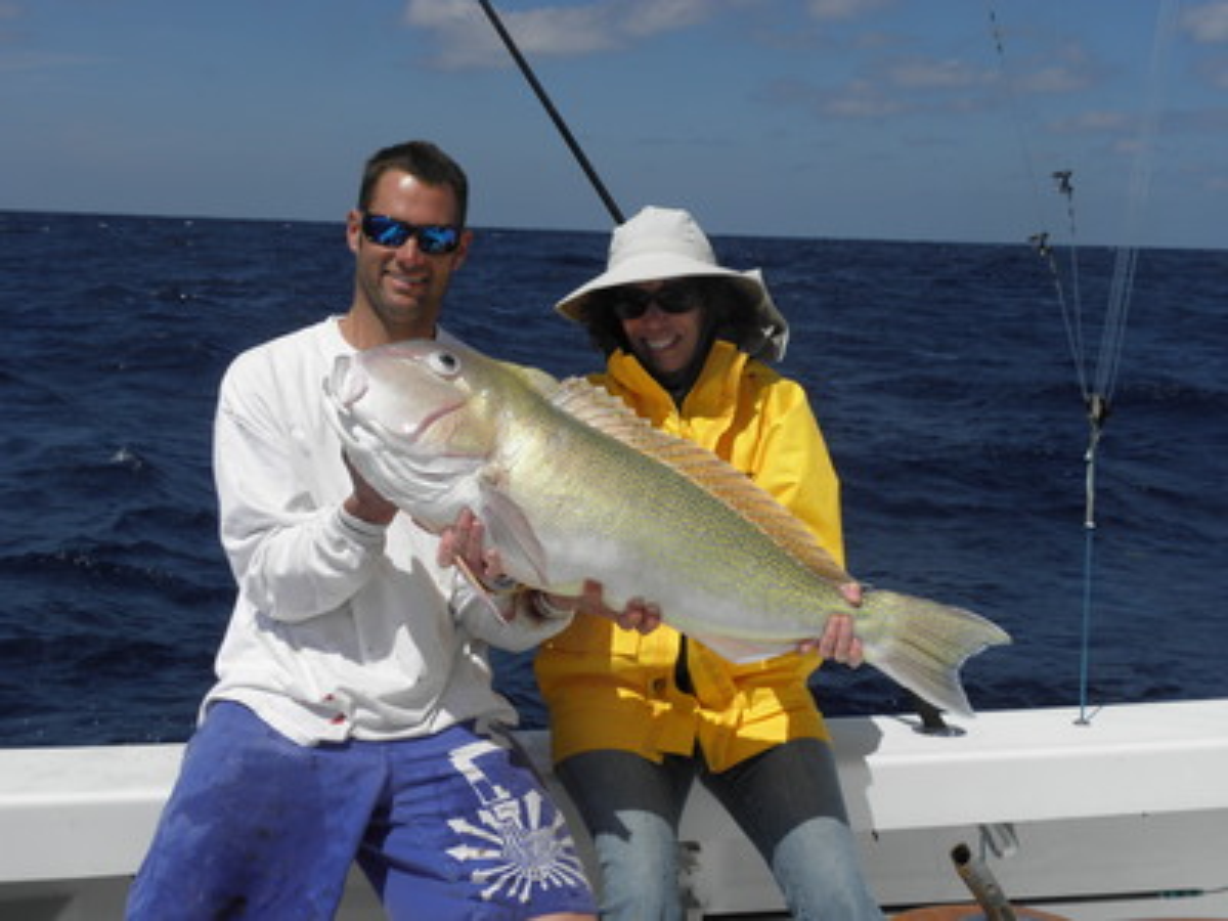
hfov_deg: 44.8
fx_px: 1490
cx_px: 614
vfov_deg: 34.3
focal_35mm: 42
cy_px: 460
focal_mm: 7.59
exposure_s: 1/640
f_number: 5.6
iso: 64
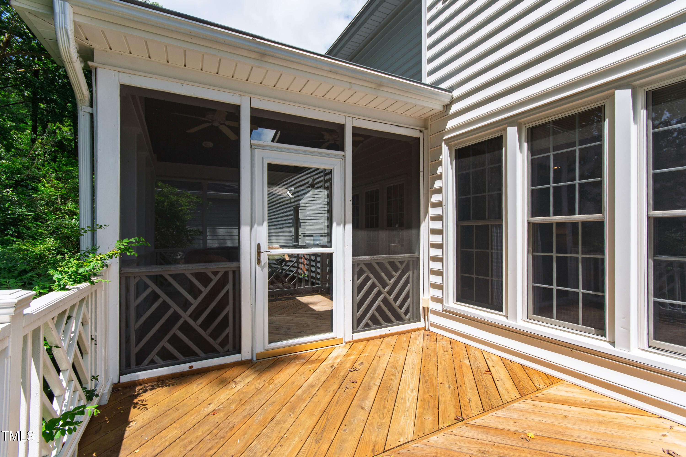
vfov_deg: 77.3
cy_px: 228
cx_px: 343
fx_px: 286
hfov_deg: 100.4
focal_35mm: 15
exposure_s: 1/160
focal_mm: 10
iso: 100
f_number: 8
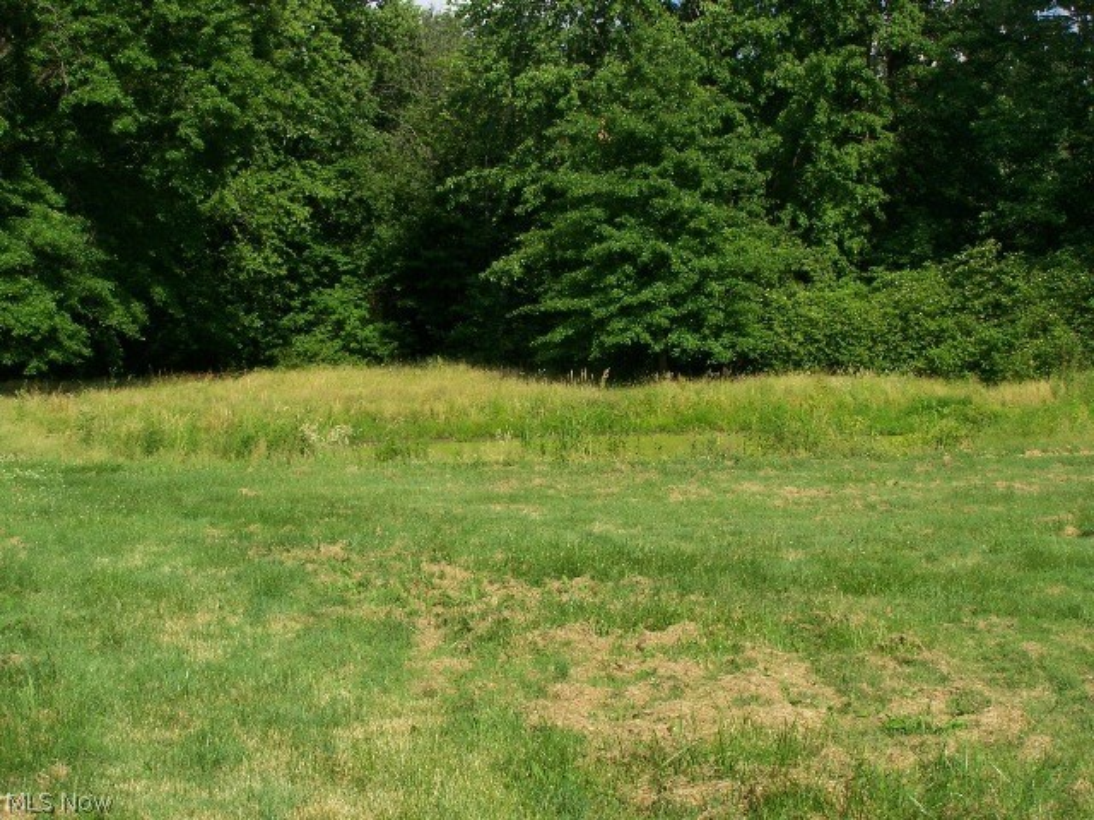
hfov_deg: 32.7
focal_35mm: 59
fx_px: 1865
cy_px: 410
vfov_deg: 24.8
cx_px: 547
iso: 80
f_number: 4.5
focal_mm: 9.8
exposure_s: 1/640
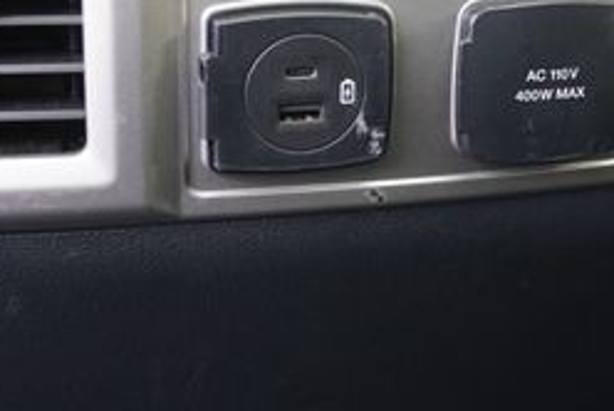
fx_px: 1059
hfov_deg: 32.3
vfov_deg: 21.3
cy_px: 10
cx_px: 339
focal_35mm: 62
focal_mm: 16
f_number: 3.5
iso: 800
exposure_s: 1/60
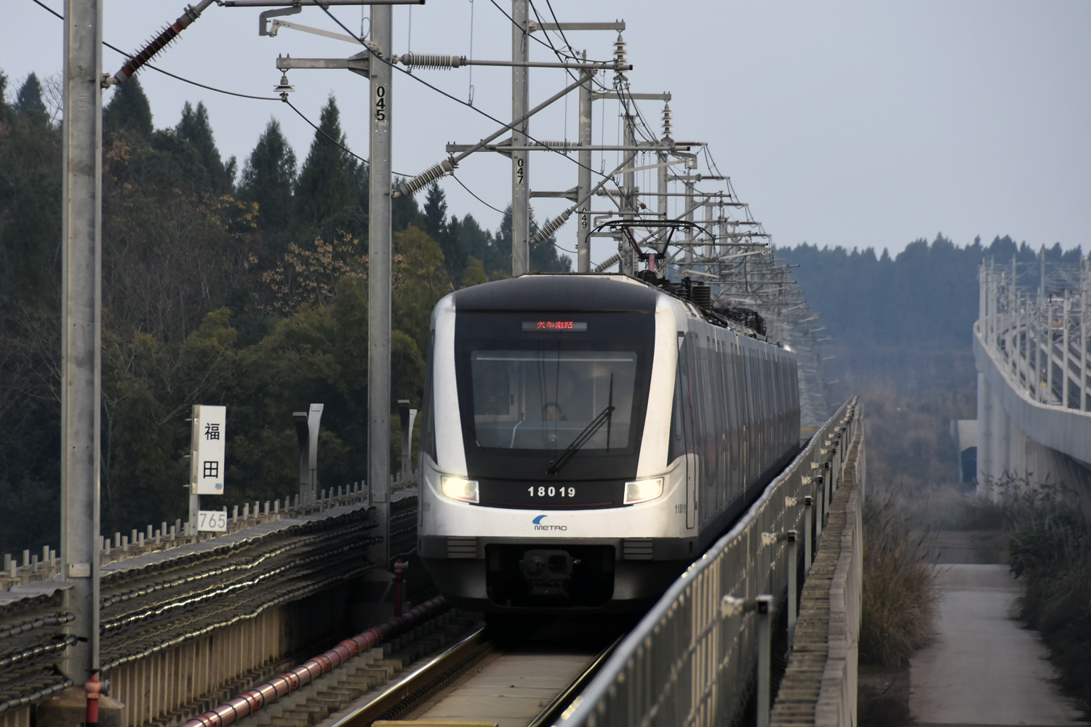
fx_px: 9091
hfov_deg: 6.9
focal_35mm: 300
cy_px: 364
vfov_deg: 4.6
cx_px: 546
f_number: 7.1
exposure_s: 1/160
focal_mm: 200
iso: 400
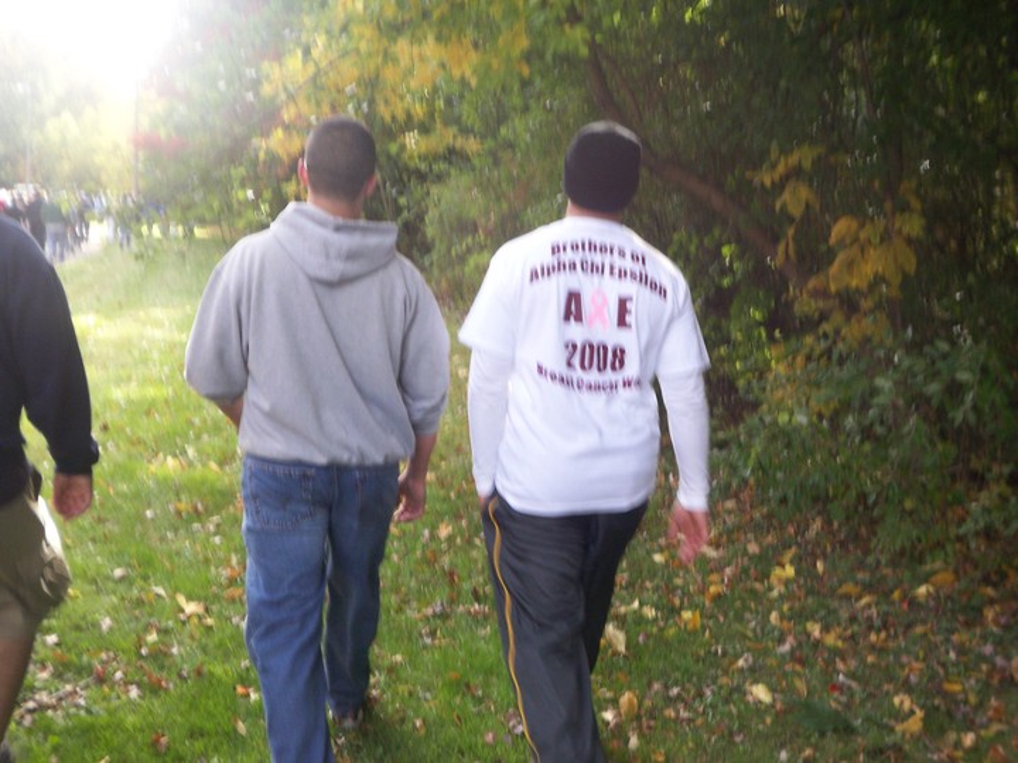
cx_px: 509
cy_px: 382
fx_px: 1147
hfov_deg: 47.9
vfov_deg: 36.8
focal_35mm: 39
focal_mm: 6.4
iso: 100
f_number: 3.9
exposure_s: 1/60
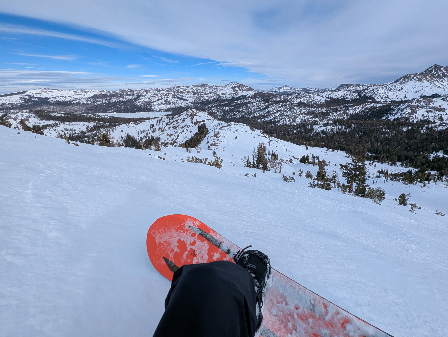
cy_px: 168
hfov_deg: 106.1
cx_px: 224
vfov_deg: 90.1
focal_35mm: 13
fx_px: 168
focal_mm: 1.95
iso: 53
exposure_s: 1/2024
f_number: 2.2
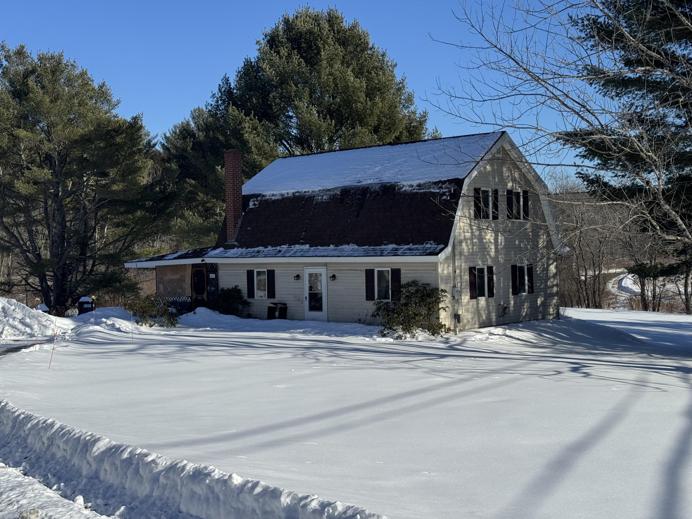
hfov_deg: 39.7
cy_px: 260
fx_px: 960
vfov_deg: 30.3
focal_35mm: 48
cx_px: 346
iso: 64
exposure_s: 1/7092
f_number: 1.78
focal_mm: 6.76
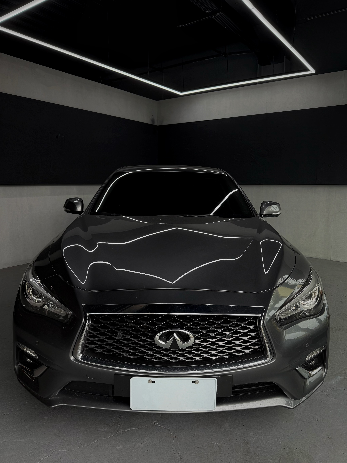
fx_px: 334
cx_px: 174
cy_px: 236
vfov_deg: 69.4
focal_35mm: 25
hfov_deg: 54.9
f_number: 1.78
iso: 80
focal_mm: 6.76
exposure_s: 1/456
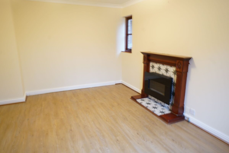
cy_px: 76
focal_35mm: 24
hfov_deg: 73.7
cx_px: 114
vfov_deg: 53.2
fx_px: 153
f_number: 5
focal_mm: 24
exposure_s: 1/1.25
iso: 400
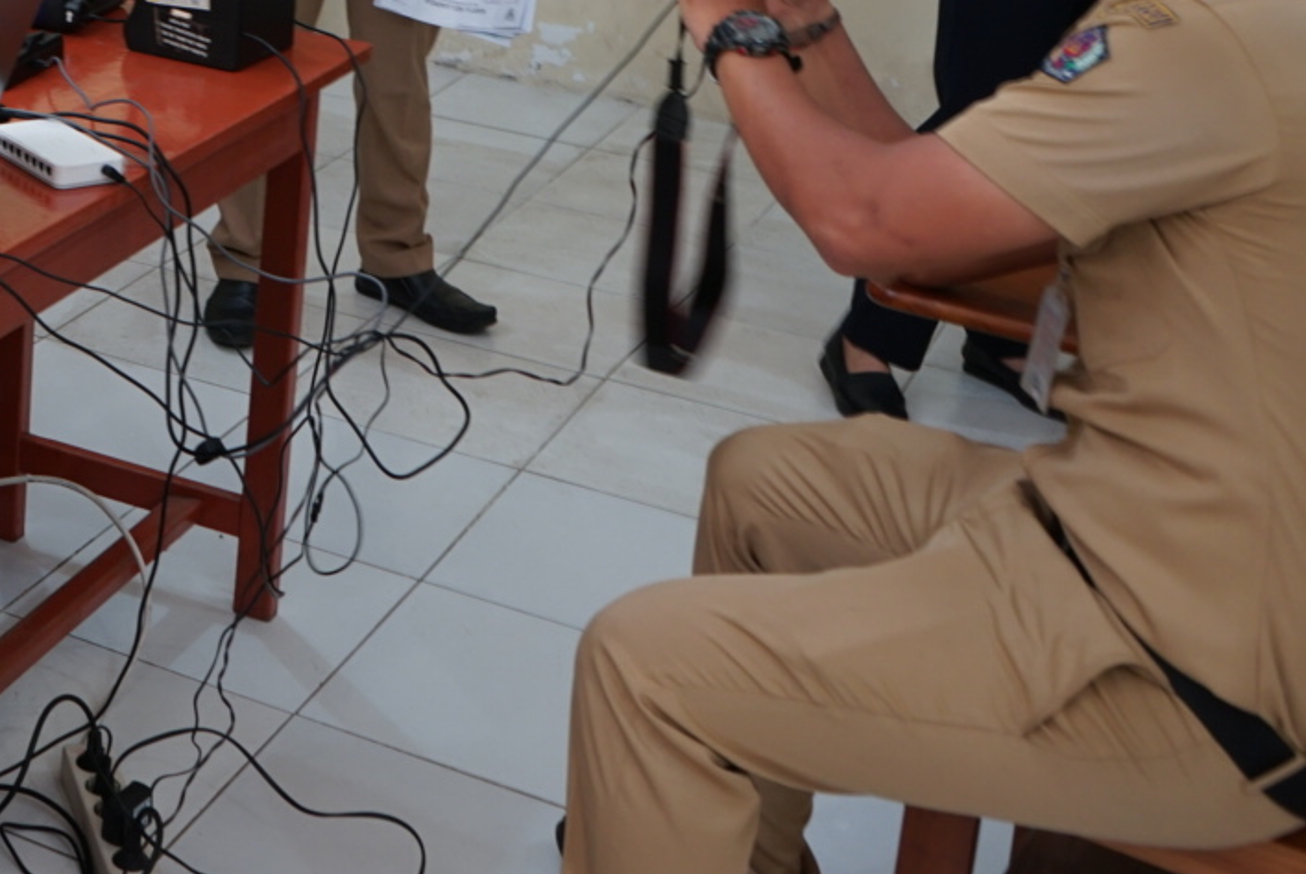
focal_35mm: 64
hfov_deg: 28.8
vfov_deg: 20.3
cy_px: -96
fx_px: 2324
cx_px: -89
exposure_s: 1/8
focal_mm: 28
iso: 400
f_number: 7.1
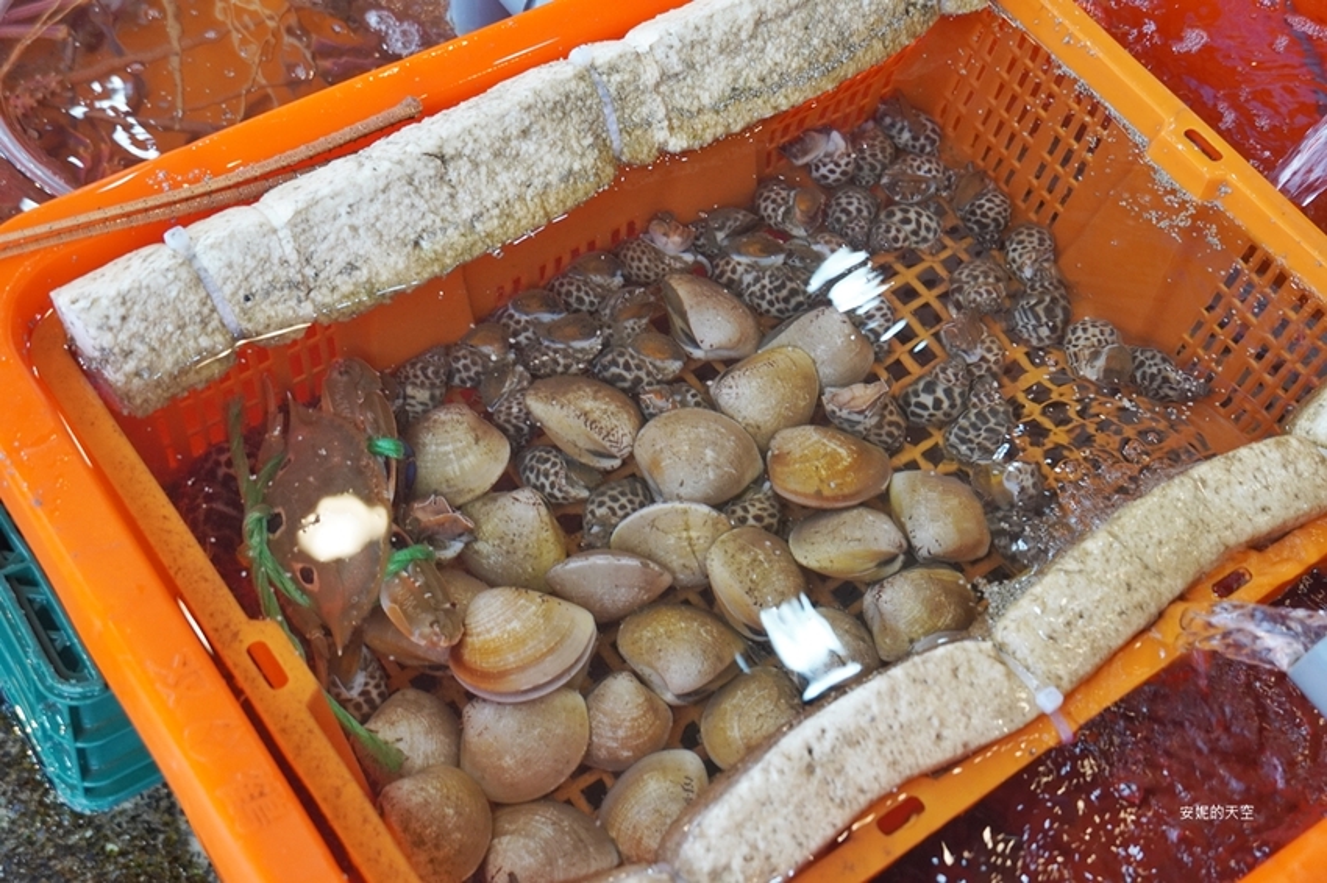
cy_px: 442
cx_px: 664
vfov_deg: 27.2
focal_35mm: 50
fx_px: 1824
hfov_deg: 40.0
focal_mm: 33
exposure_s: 1/160
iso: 1000
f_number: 5
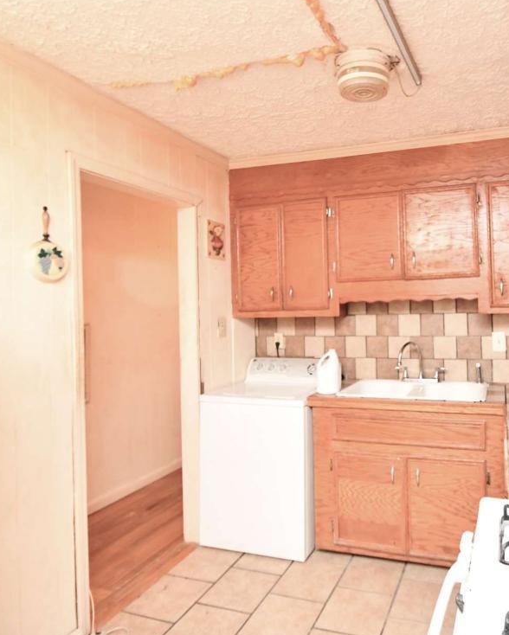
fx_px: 433
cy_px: 294
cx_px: 376
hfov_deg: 58.1
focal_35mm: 23
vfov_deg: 72.5
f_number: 4
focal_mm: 10
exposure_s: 1/60
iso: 3600
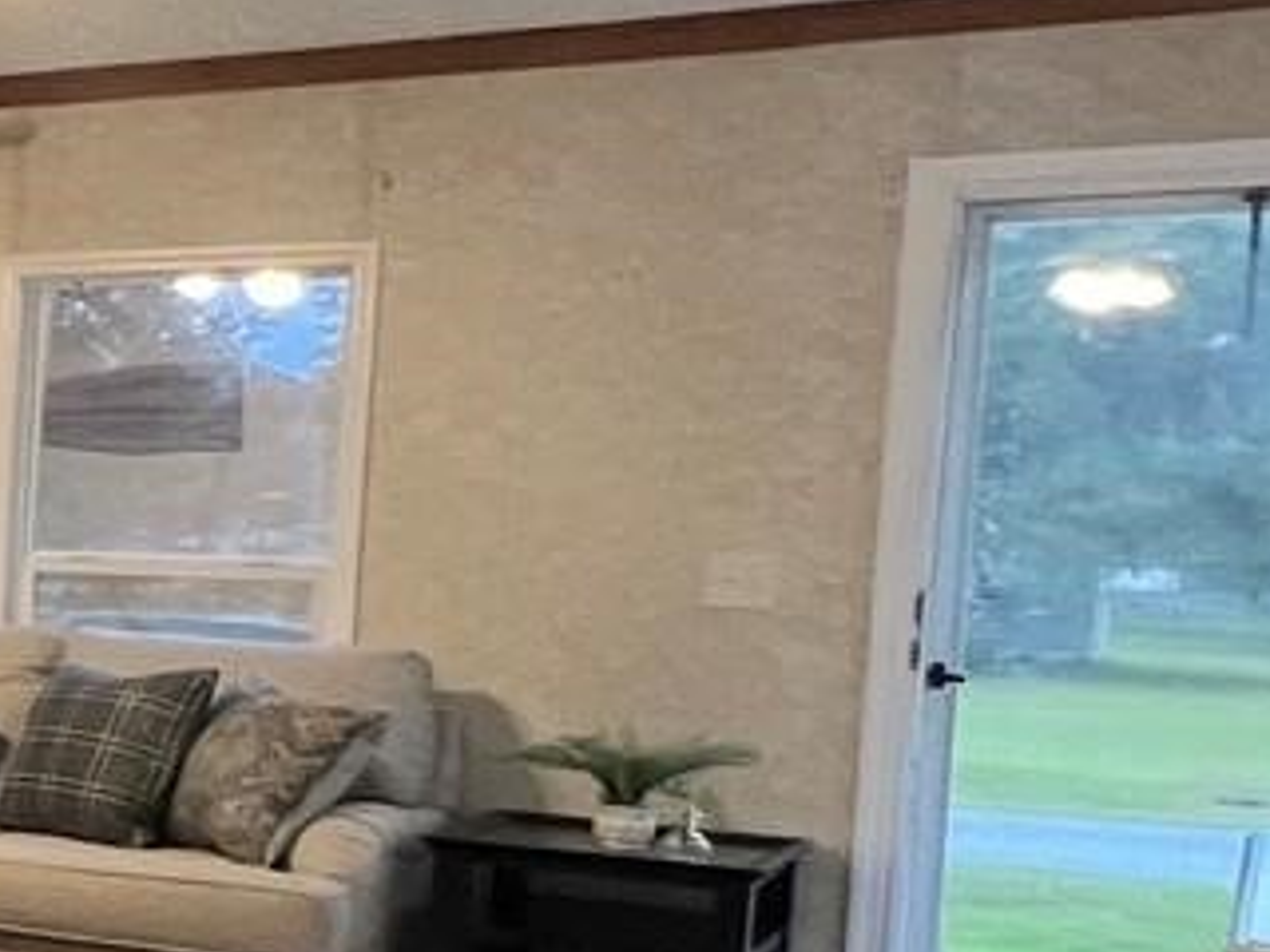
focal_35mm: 65
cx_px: -1377
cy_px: 647
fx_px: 2385
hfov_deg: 18.0
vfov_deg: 22.5
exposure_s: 1/60
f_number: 1.8
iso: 400
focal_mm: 1.57
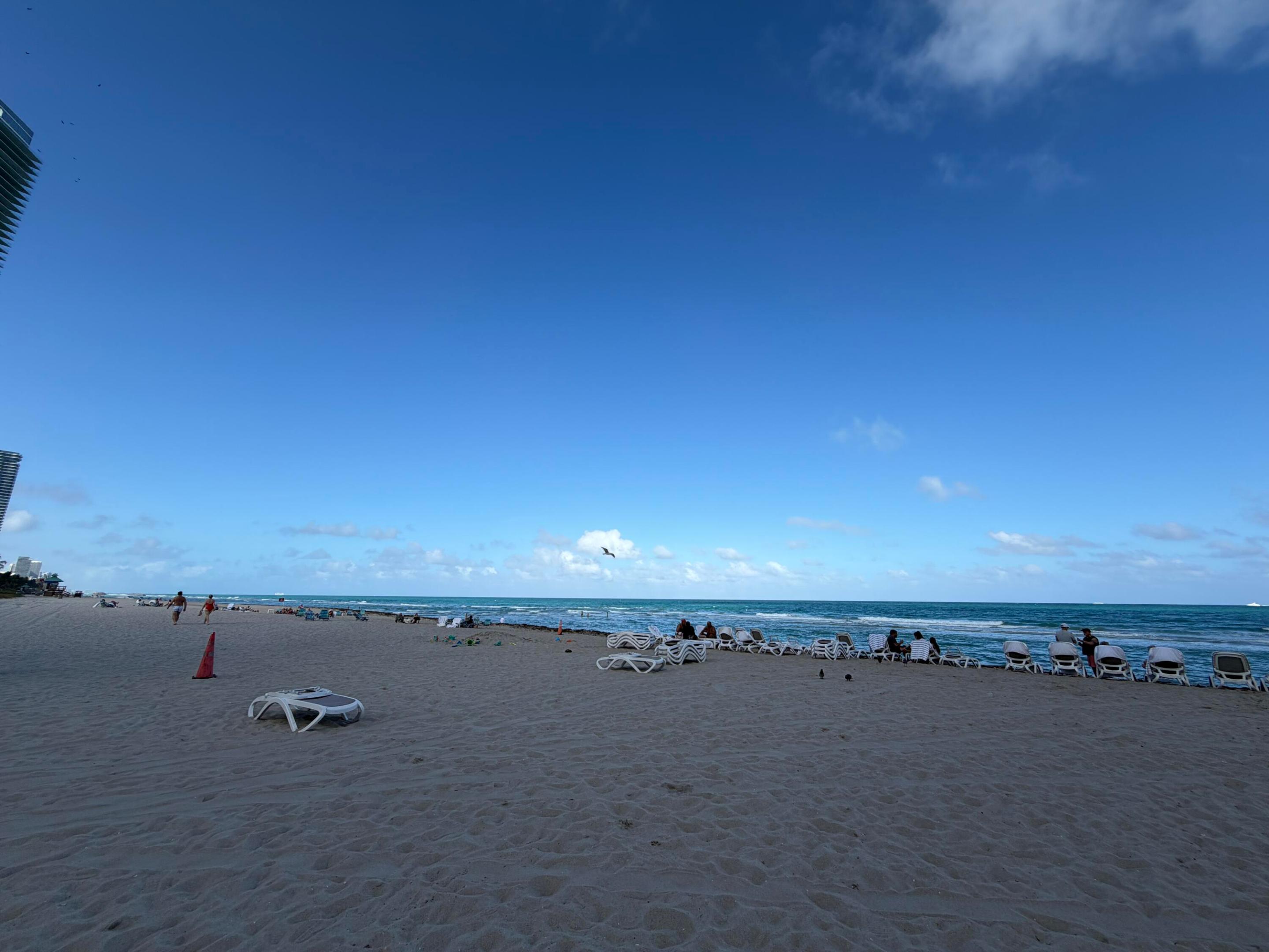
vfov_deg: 85.7
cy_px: 476
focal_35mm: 14
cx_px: 634
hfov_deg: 102.1
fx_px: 513
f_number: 2.2
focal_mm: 2.22
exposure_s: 1/876
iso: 20
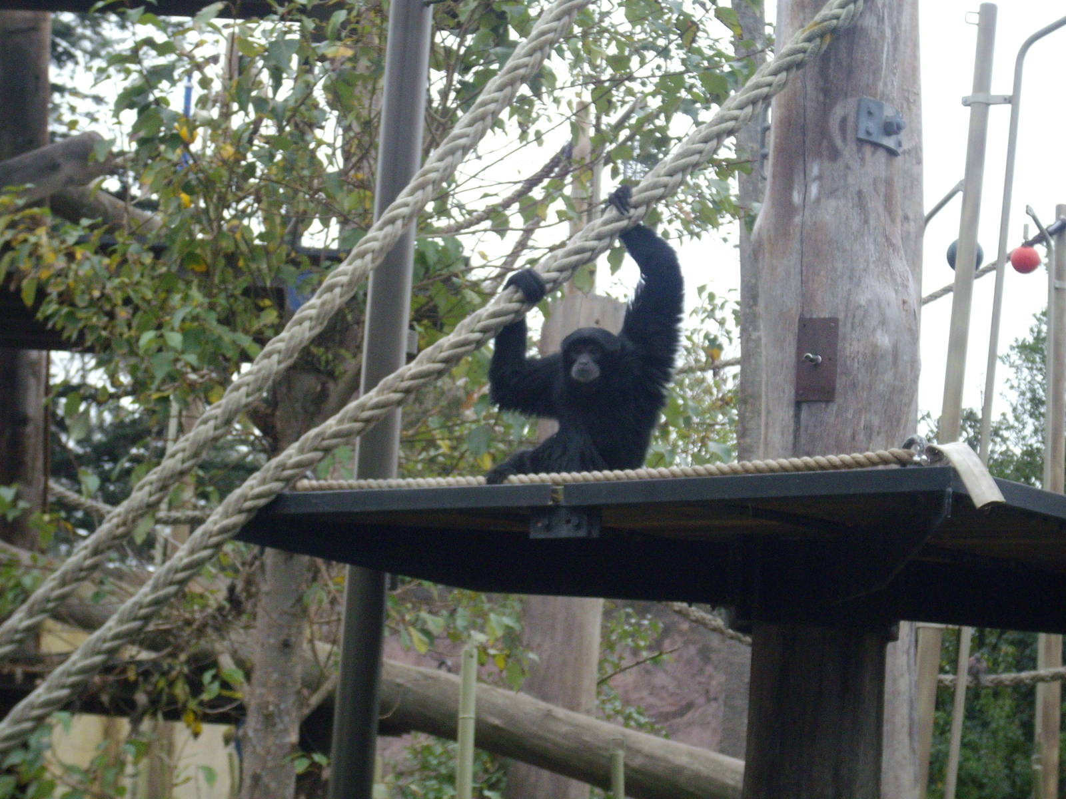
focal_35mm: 112
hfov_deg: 17.6
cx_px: 533
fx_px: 3449
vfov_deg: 13.2
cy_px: 400
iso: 245
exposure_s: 1/125
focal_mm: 18.6
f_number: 5.2
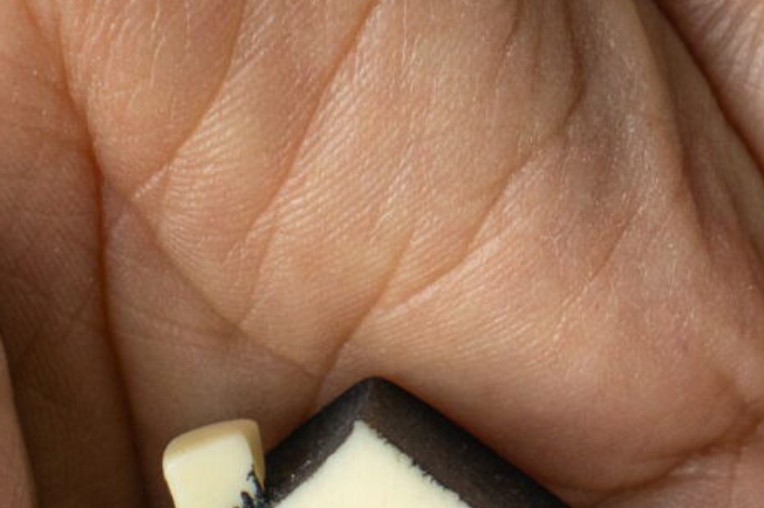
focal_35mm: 292
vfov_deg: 4.7
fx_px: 6190
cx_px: 408
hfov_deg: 7.1
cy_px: 818
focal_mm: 35
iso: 100
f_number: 4.5
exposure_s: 1/160
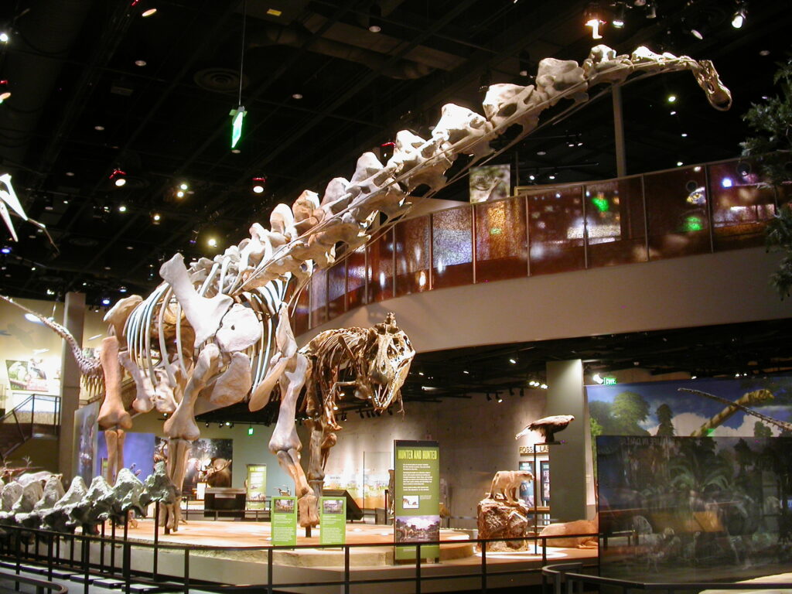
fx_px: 869
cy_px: 297
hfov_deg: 49.0
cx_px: 396
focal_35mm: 38
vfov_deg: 37.7
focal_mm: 7.85
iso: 100
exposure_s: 1/5.7
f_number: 2.6
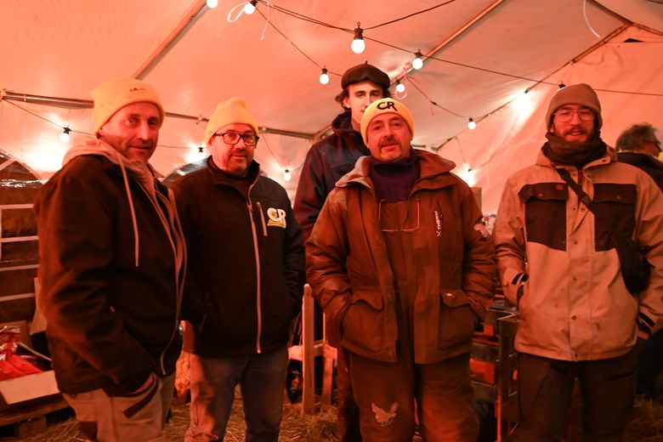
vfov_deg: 41.7
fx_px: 580
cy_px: 221
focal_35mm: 32
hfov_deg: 59.5
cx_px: 332
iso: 9000
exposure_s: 1/60
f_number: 2.8
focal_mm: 31.5
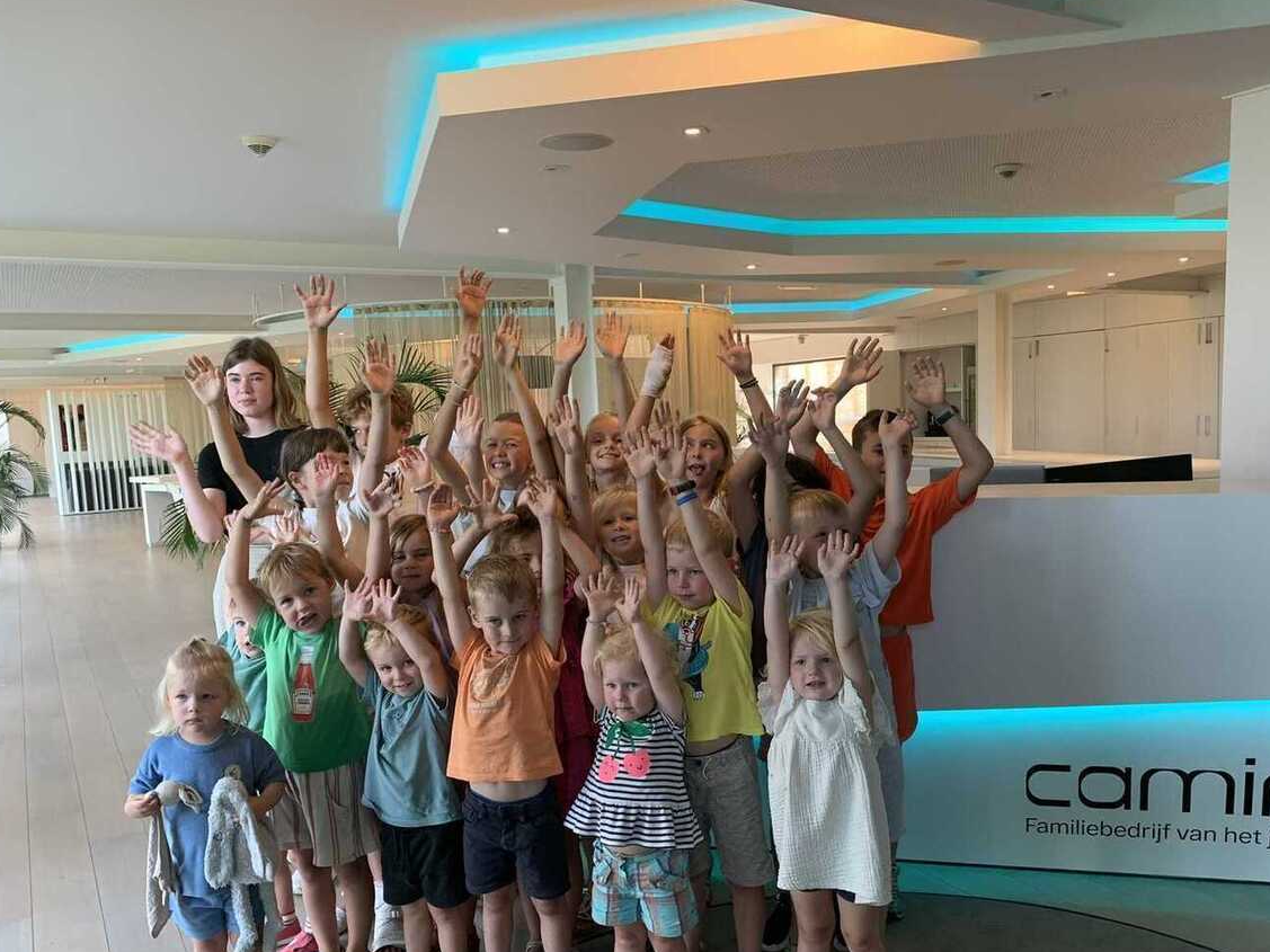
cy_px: 541
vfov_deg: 46.7
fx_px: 1101
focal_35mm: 30
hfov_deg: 59.8
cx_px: 719
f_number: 1.8
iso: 100
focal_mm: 4.25
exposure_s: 1/94
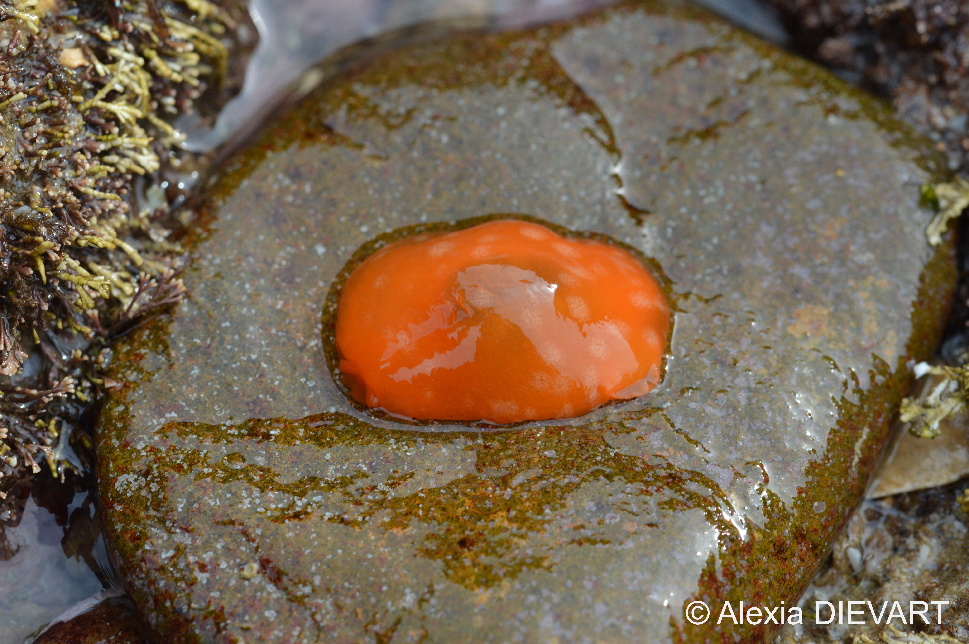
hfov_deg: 15.2
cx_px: 484
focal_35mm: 135
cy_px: 322
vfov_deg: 10.1
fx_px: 3630
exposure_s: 1/250
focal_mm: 90
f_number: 8
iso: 400
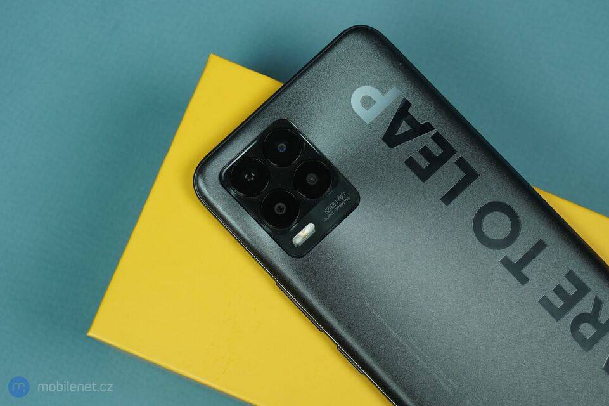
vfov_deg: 19.4
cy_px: 203
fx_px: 1184
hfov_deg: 28.9
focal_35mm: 70
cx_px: 304
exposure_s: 1/160
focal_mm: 70
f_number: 8
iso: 1600
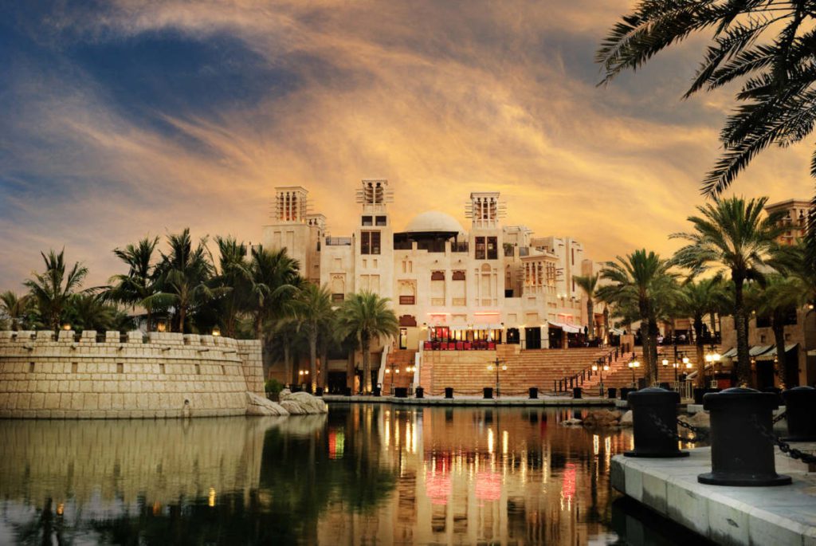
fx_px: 953
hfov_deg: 46.4
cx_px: 408
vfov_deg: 32.0
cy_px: 273
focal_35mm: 42
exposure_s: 1/2.5
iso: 200
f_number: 8
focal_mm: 28
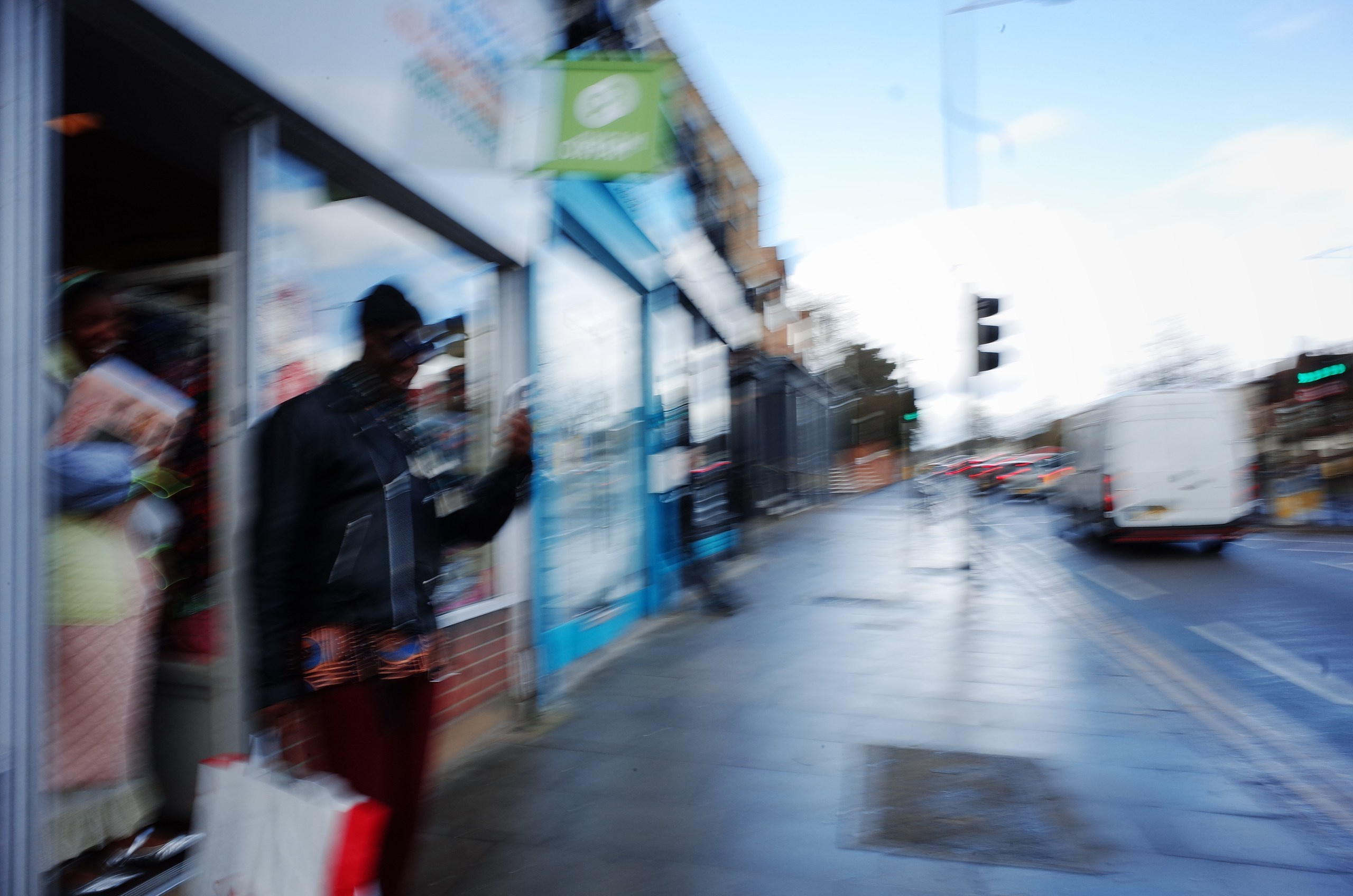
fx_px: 1050
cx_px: 676
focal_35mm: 28
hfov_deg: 65.6
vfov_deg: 46.2
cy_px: 448
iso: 100
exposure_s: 1/15
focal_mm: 18.3
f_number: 16
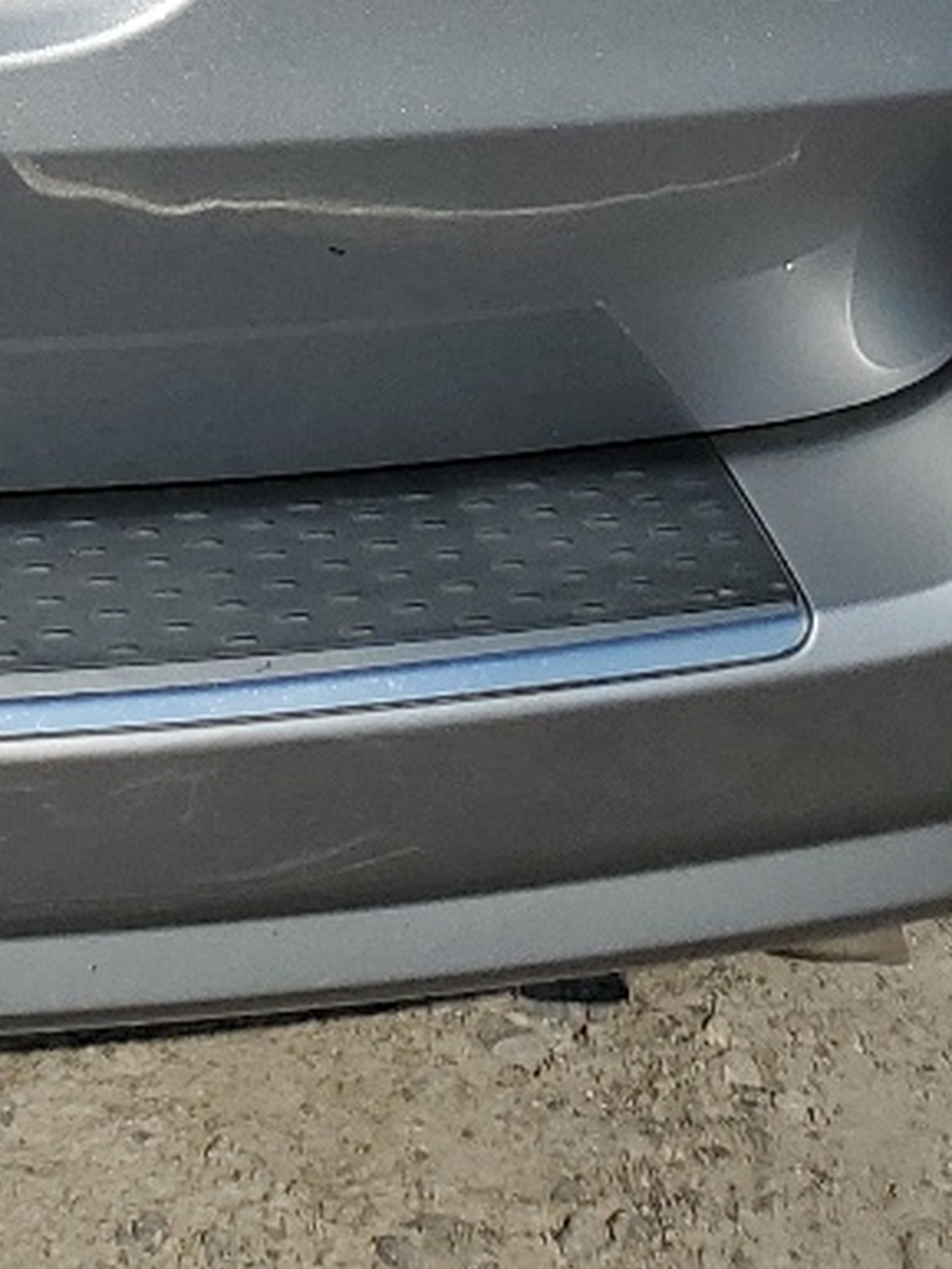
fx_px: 3958
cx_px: -573
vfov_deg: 16.5
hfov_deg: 12.8
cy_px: -666
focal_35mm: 108
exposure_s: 1/10000
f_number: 1.5
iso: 50
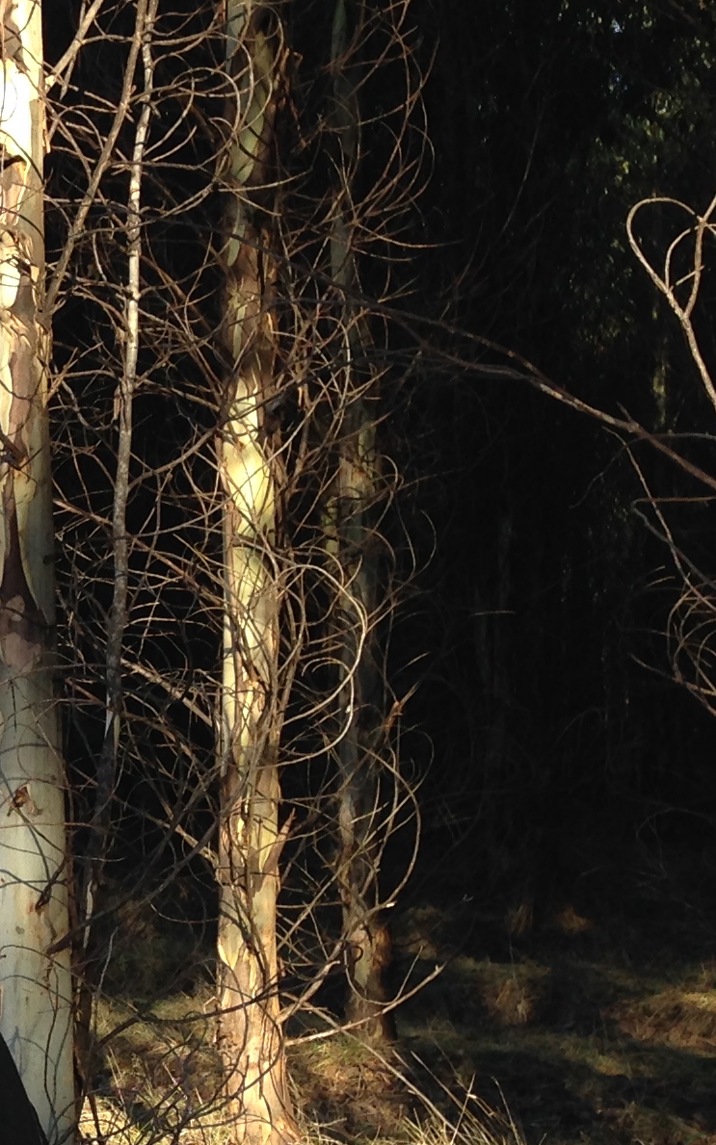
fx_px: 2998
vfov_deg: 21.5
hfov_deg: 11.9
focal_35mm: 96
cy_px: 793
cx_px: -785
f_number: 2.4
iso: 50
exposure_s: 1/301
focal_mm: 4.12
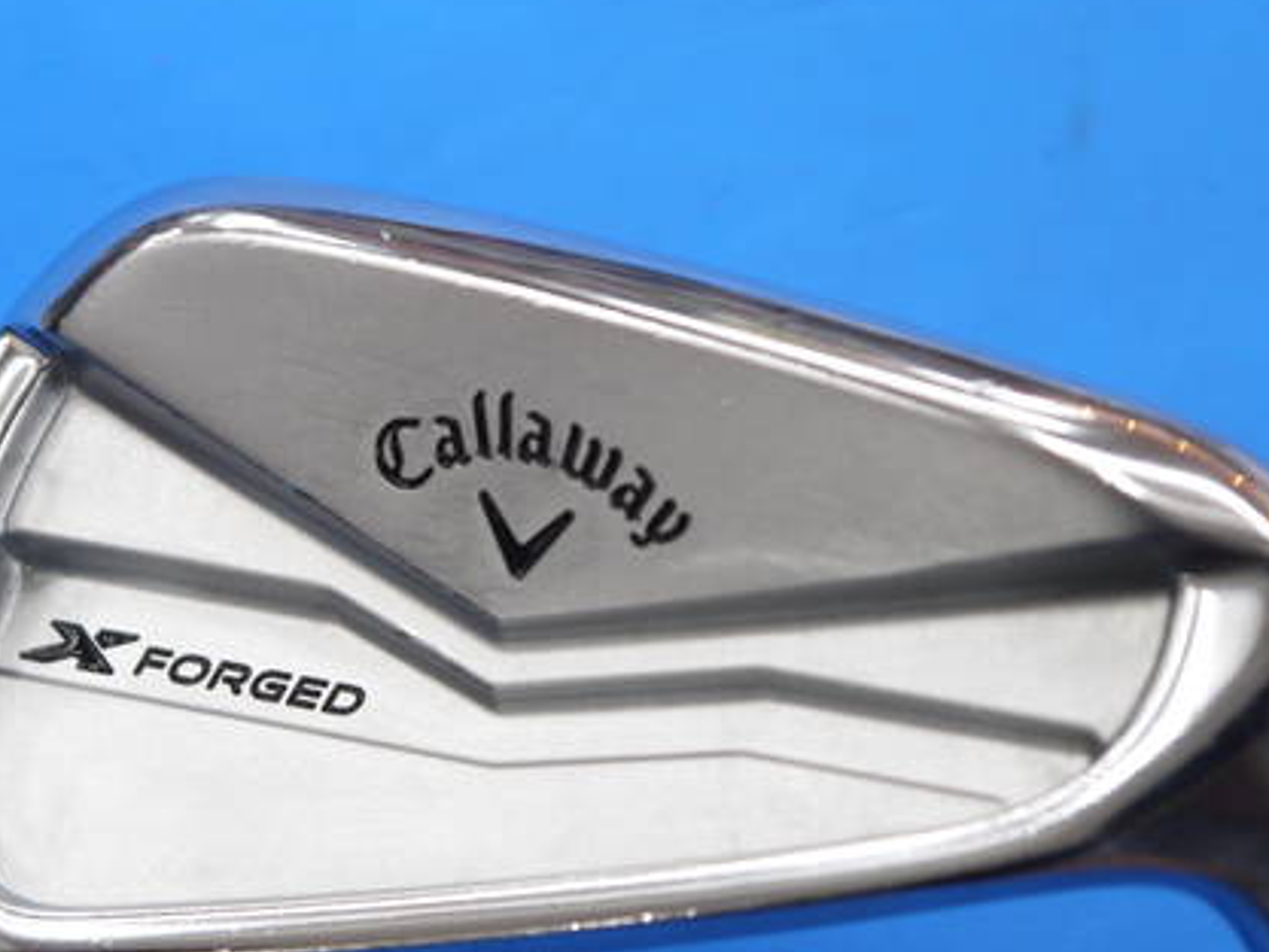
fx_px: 4730
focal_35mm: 129
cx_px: 429
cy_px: 712
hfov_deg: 15.3
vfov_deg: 11.5
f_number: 5.6
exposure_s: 1/80
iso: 500
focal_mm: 42
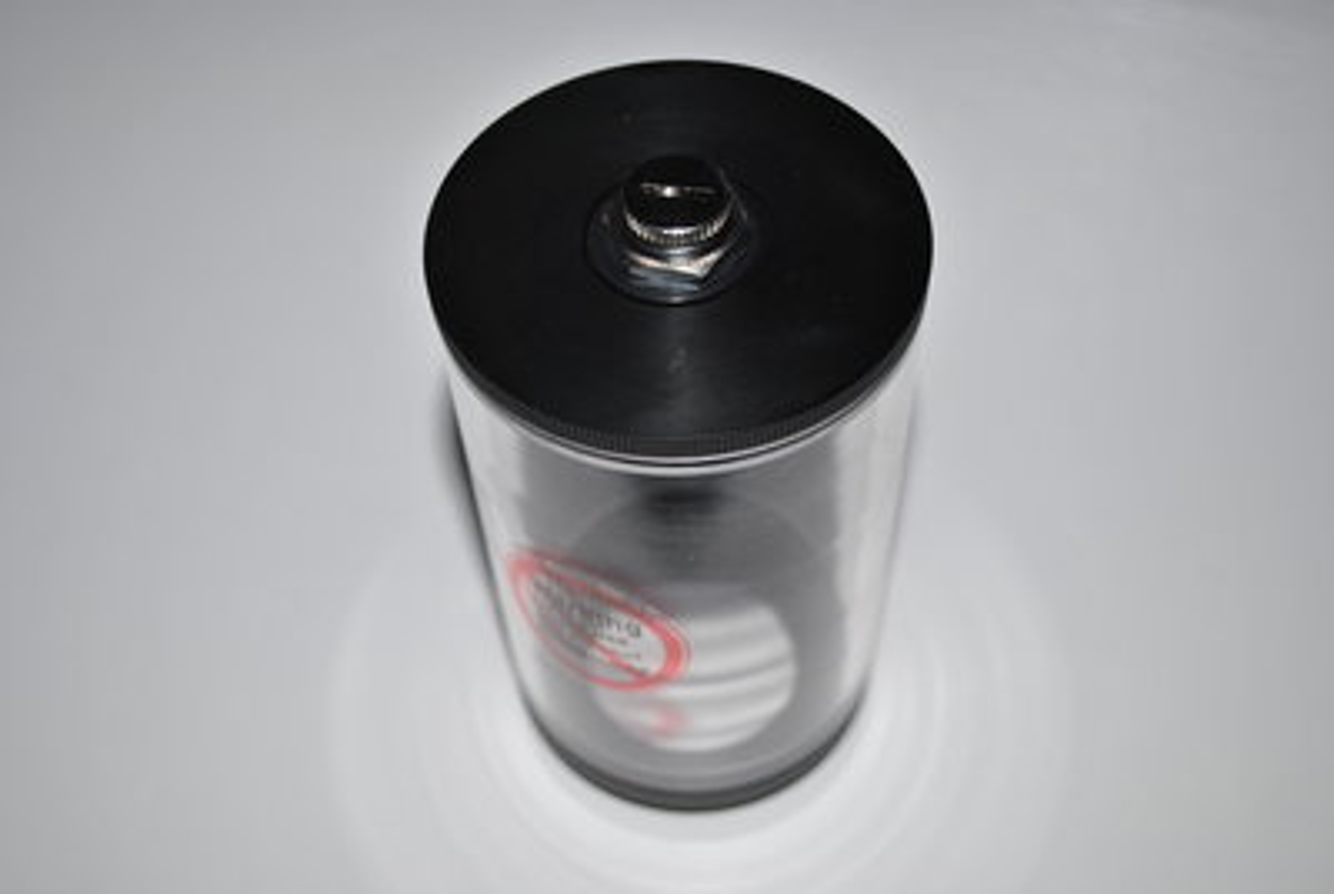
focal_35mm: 45
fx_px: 1670
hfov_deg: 43.5
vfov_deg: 30.0
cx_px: 667
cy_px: 447
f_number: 4.5
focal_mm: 30
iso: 400
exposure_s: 1/200
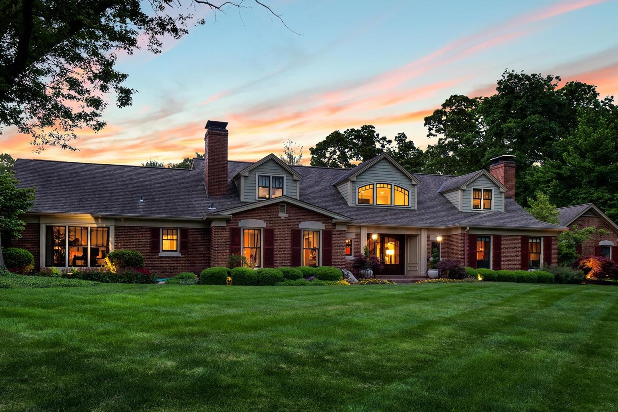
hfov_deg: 63.7
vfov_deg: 44.9
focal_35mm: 29
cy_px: 201
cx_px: 312
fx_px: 498
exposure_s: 1.3
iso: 400
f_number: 10
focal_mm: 14
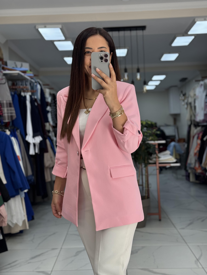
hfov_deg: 30.3
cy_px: 138
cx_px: 104
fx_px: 383
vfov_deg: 39.7
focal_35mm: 48
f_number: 1.78
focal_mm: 6.76
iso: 64
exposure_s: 1/172
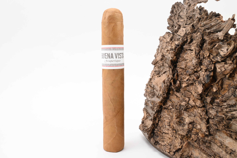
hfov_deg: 59.5
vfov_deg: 41.7
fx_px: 207
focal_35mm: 32
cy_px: 79
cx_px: 118
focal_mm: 21
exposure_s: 1/15
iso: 640
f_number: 22
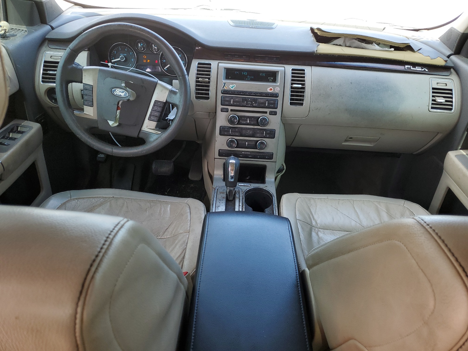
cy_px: 176
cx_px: 234
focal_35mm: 26
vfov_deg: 53.1
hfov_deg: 67.3
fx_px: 352
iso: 50
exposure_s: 1/152
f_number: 1.5
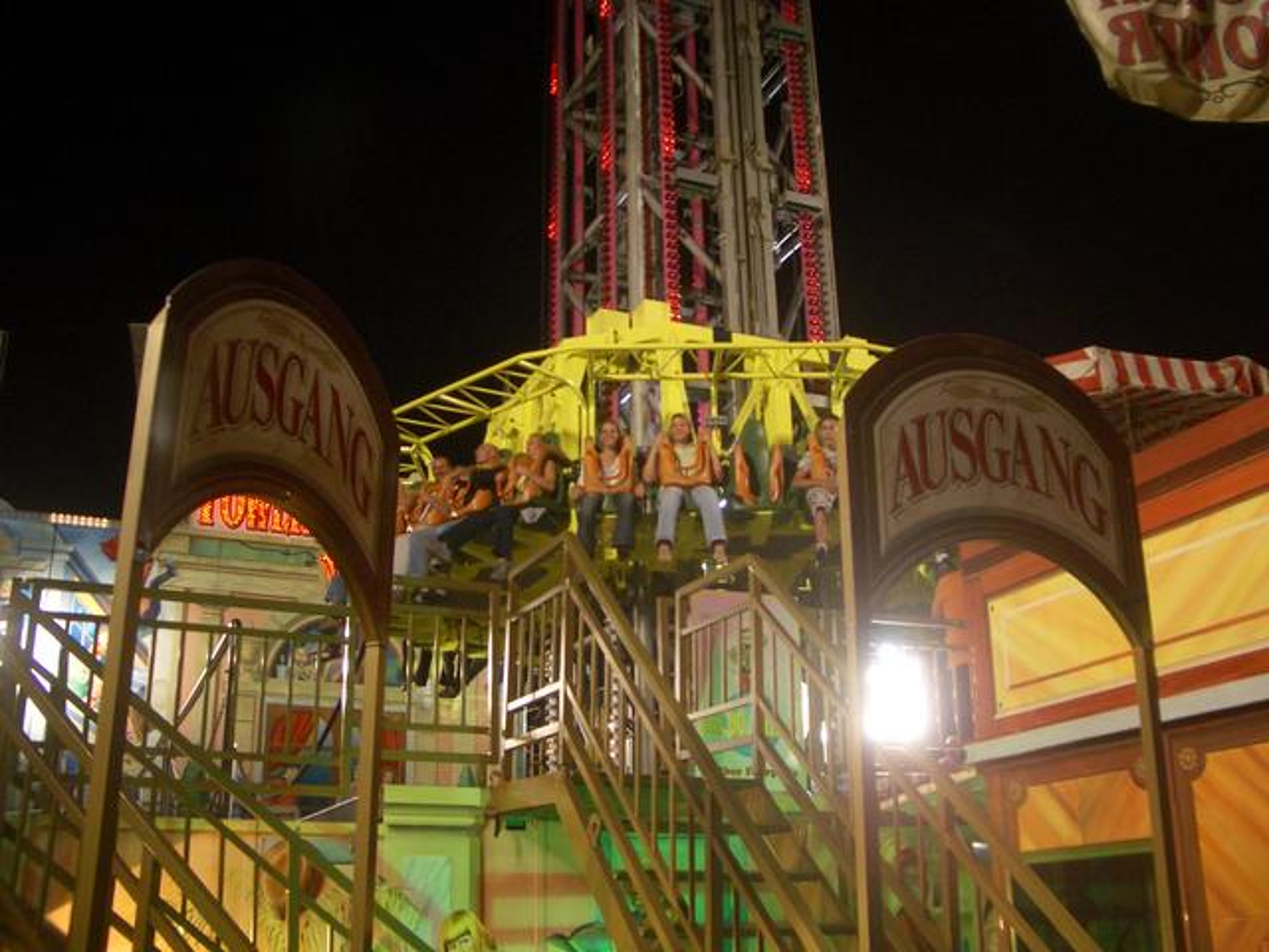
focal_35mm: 35
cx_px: 634
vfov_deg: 40.7
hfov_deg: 52.6
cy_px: 476
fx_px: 1283
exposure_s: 1/60
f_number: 2.6
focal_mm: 5.8
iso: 100
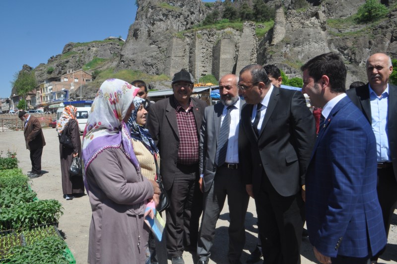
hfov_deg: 67.5
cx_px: 198
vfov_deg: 47.8
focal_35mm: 27
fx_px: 297
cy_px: 132
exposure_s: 1/320
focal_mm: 18
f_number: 9
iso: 200
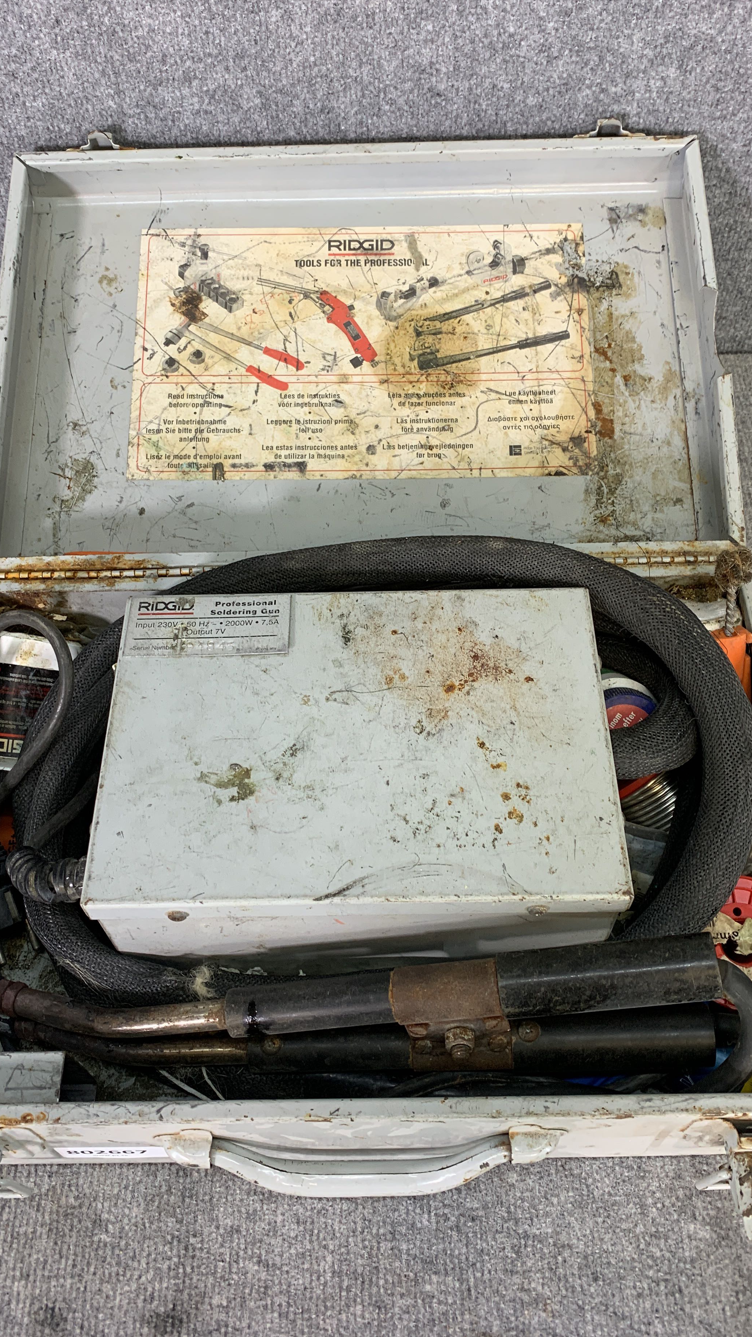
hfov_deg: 37.8
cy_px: 614
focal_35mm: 31
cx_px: 361
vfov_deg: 62.5
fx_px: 1099
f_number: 1.8
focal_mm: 4.25
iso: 50
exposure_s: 1/50
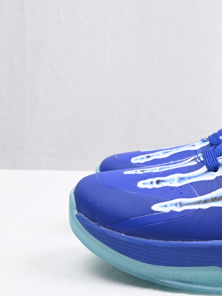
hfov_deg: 17.2
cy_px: 154
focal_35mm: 81
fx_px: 693
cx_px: 278
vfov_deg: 24.1
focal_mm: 40
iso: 100
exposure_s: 1/2
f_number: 16
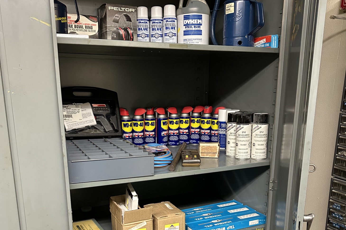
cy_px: 172
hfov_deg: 54.4
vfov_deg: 36.9
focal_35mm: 35
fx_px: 336
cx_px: 167
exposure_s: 1/60
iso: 400
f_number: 1.78
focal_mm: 6.86
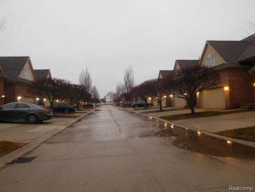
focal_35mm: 25
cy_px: 96
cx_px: 128
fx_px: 184
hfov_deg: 69.4
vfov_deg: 54.9
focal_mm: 4.5
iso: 400
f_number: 3.4
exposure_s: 1/30
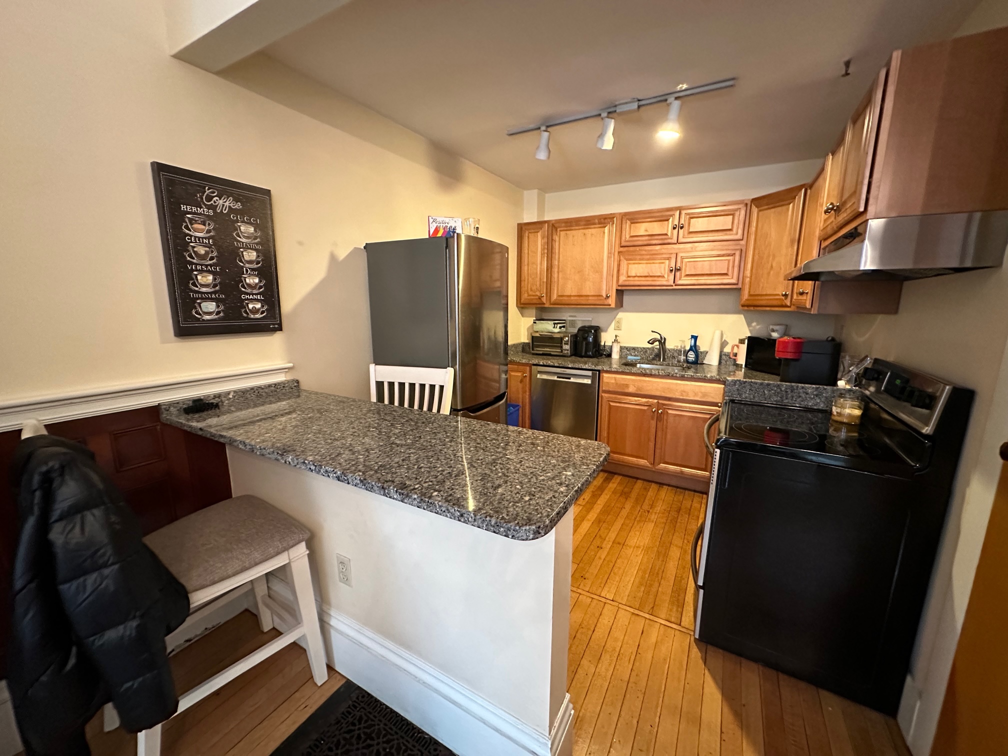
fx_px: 408
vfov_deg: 85.7
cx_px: 504
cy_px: 378
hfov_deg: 102.1
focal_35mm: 14
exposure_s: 1/40
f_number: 2.2
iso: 800
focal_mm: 2.22
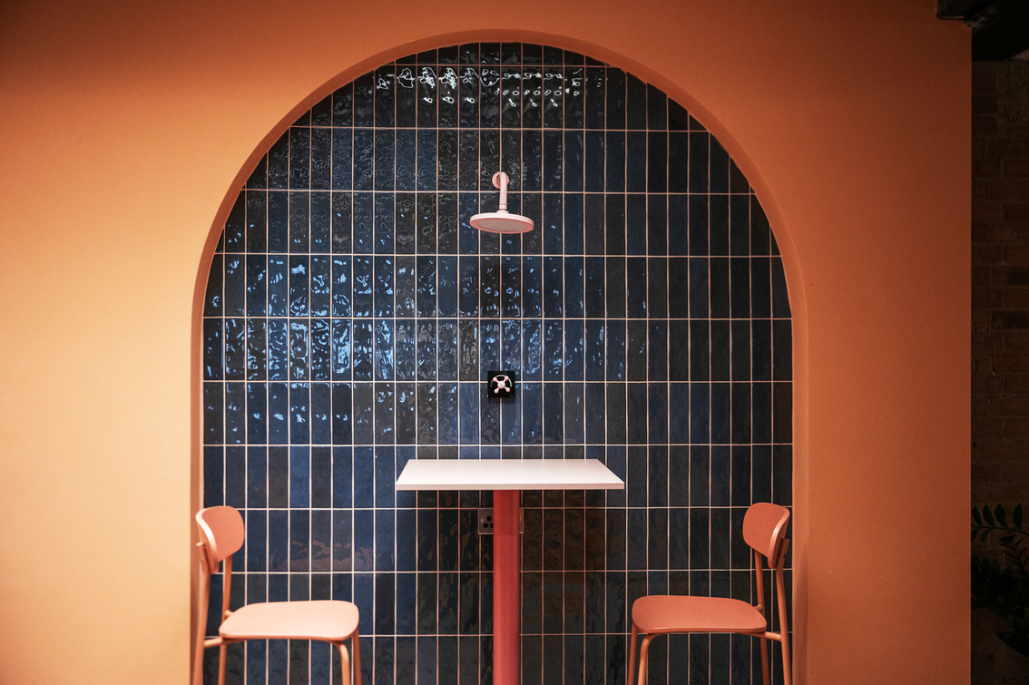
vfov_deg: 36.8
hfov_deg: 53.2
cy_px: 342
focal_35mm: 36
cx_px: 514
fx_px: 1029
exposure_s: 1/500
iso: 2000
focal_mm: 36
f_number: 2.8
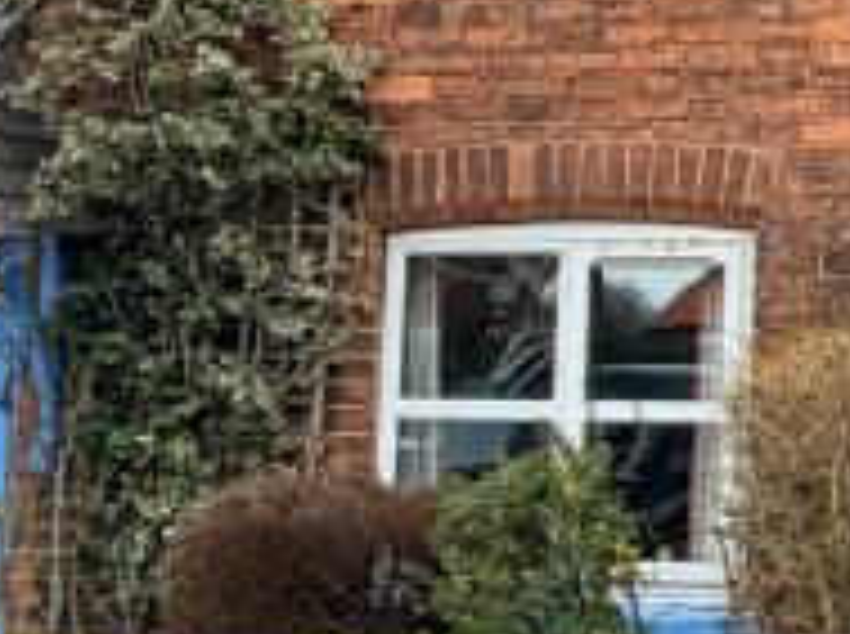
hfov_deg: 23.0
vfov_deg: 19.2
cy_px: 184
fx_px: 1863
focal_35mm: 76
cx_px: 1084
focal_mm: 2.22
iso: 160
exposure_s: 1/121
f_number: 2.2
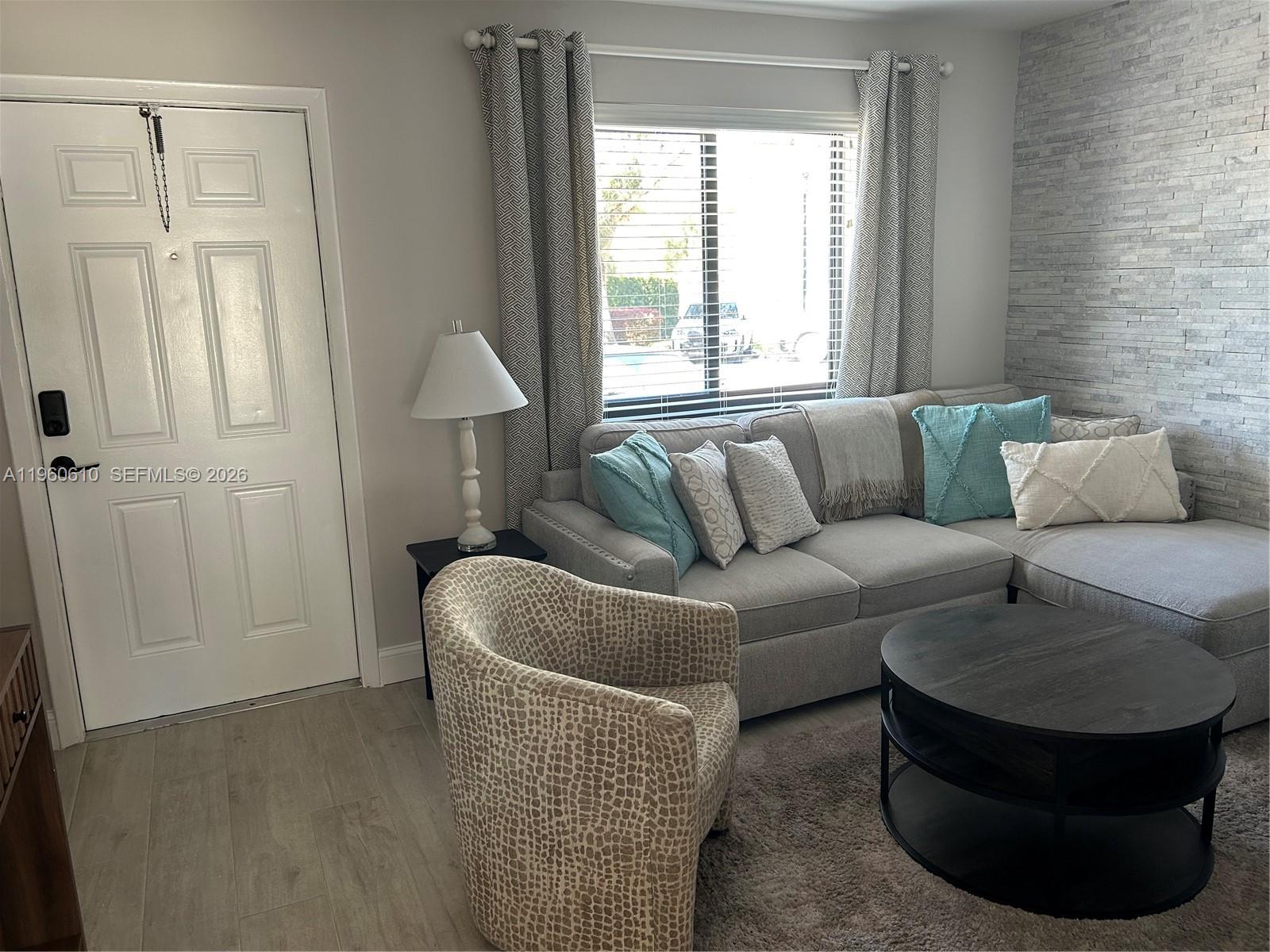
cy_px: 476
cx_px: 635
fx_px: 954
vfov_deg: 53.1
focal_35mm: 26
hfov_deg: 67.3
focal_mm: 5.7
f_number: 1.5
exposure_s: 1/67
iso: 125
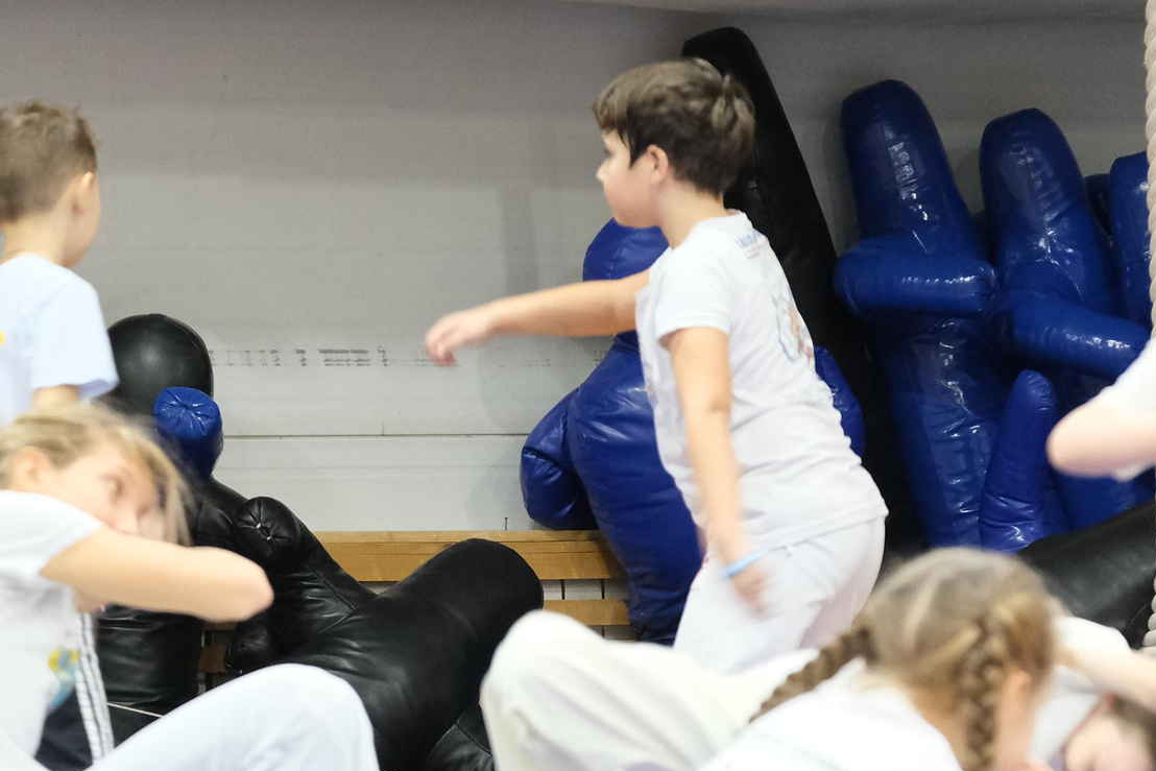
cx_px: 701
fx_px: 12909
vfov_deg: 3.4
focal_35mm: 402
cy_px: 765
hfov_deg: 5.1
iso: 3200
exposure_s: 1/60
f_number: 4.2
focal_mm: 115.9
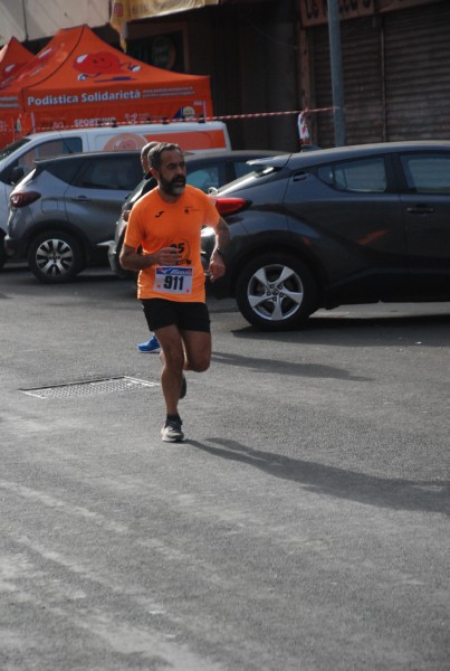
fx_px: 2378
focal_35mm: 128
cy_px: 336
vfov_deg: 16.0
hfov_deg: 10.8
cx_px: 225
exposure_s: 1/1250
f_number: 5.6
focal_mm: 85
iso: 1000
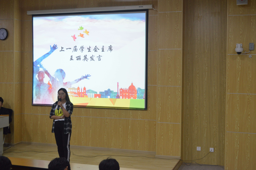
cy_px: 85
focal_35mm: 48
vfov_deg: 28.0
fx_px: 341
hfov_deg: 41.1
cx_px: 128
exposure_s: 1/30
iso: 800
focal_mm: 32
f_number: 5
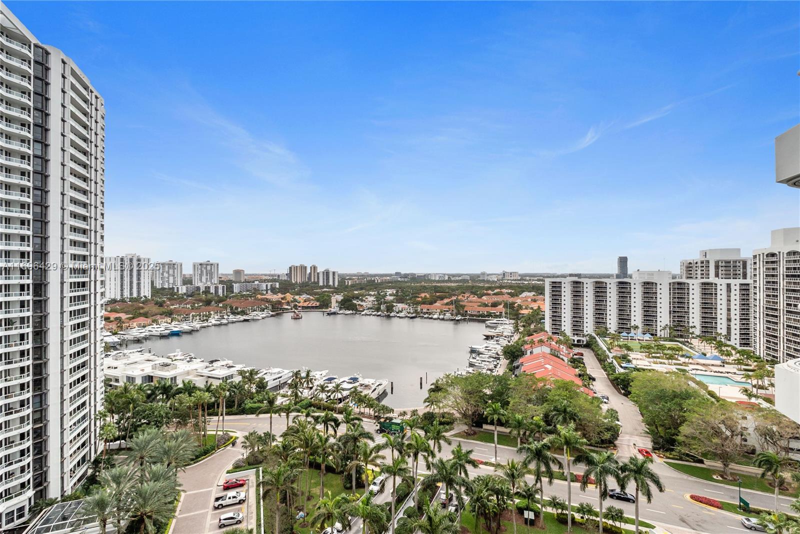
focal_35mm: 16
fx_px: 356
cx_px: 400
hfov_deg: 96.7
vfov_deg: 73.8
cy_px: 267
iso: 1250
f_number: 11
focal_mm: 16
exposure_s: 1/500
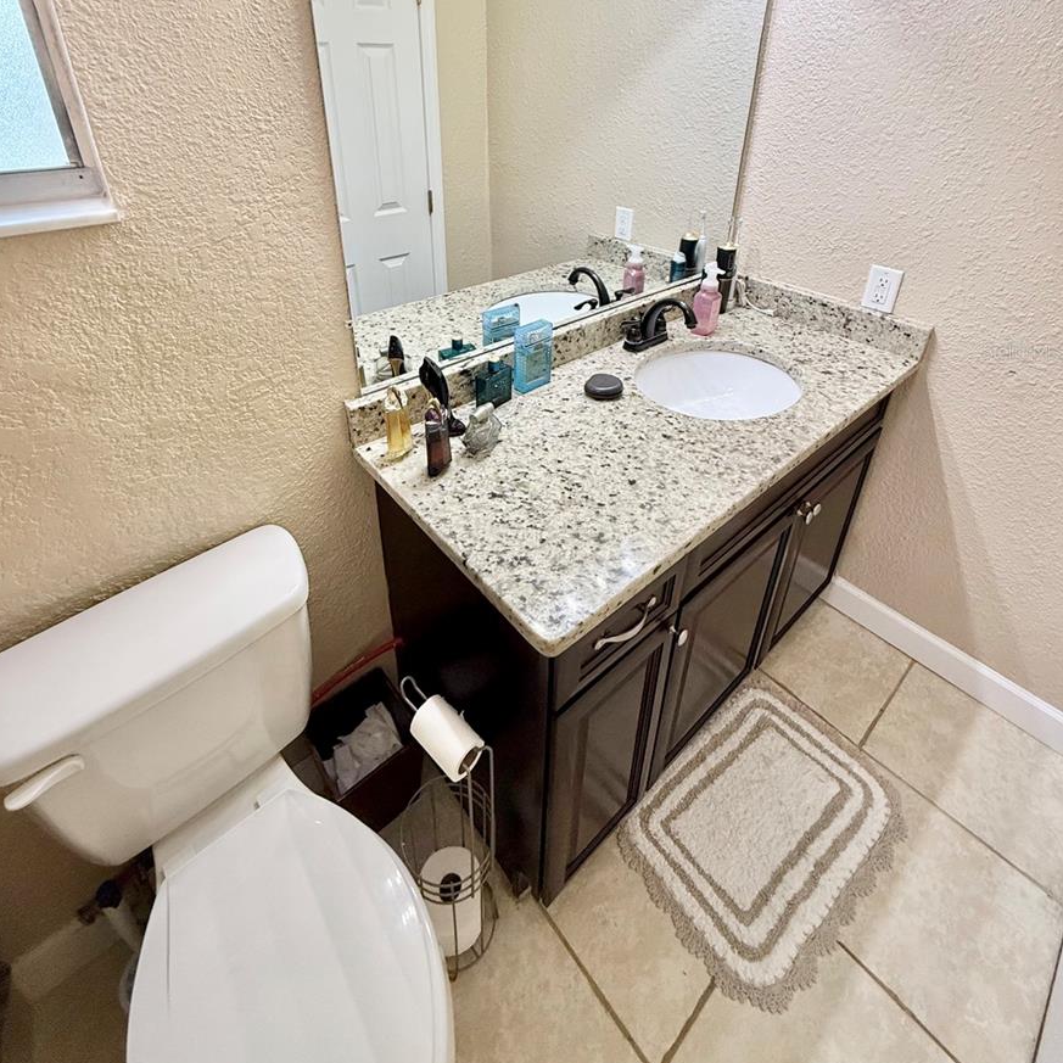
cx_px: 521
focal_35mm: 17
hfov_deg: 84.0
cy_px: 351
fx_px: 591
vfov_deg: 81.0
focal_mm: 2.22
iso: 200
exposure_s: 1/120
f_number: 2.2
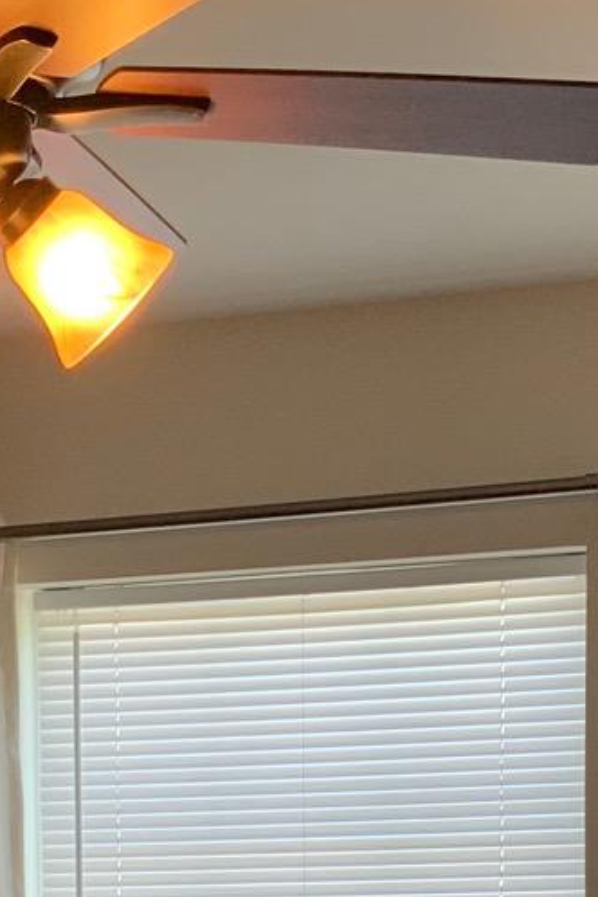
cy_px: 1257
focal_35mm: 124
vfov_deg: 15.5
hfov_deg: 11.0
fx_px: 3089
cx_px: 211
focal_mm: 3
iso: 50
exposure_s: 1/120
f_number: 1.8
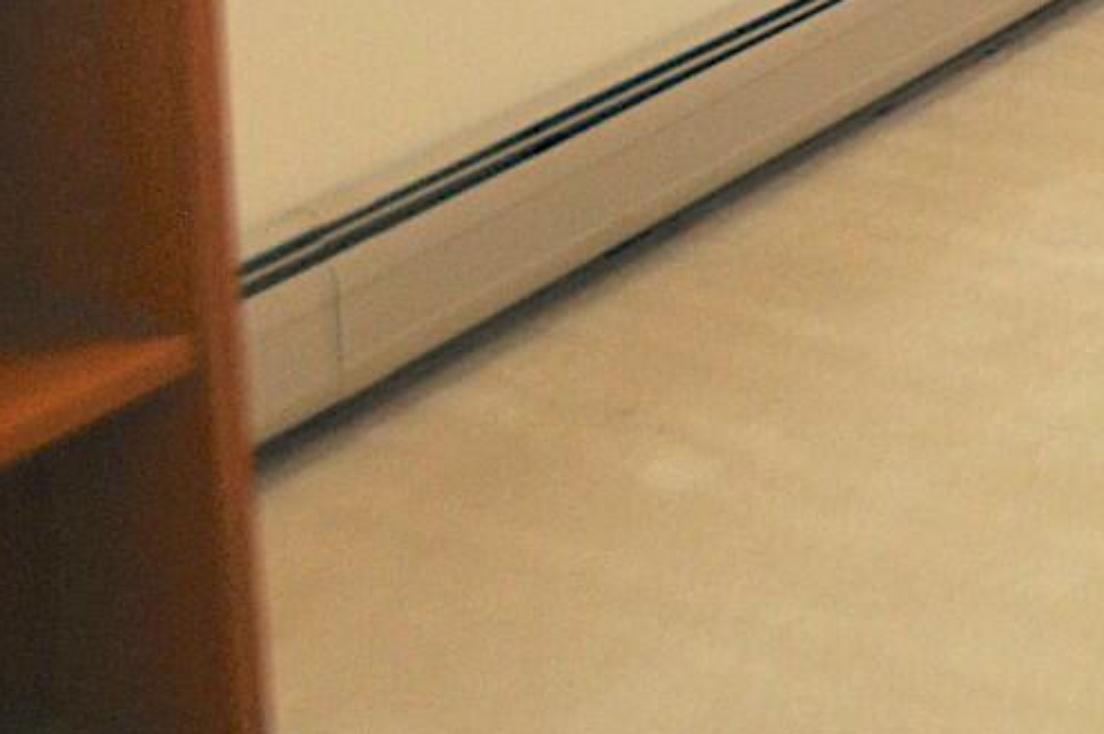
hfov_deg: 20.1
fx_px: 1991
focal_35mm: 65
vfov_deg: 15.7
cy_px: -808
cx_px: 2085
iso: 400
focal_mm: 10
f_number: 3.5
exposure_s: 1/60
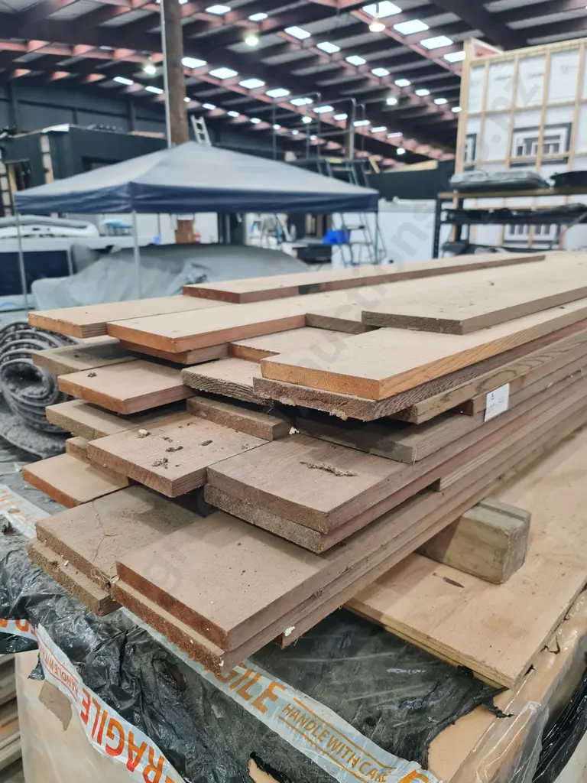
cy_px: 392
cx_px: 294
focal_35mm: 25
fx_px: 565
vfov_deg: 69.4
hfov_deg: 54.9
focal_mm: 7
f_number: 1.8
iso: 250
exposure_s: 1/100
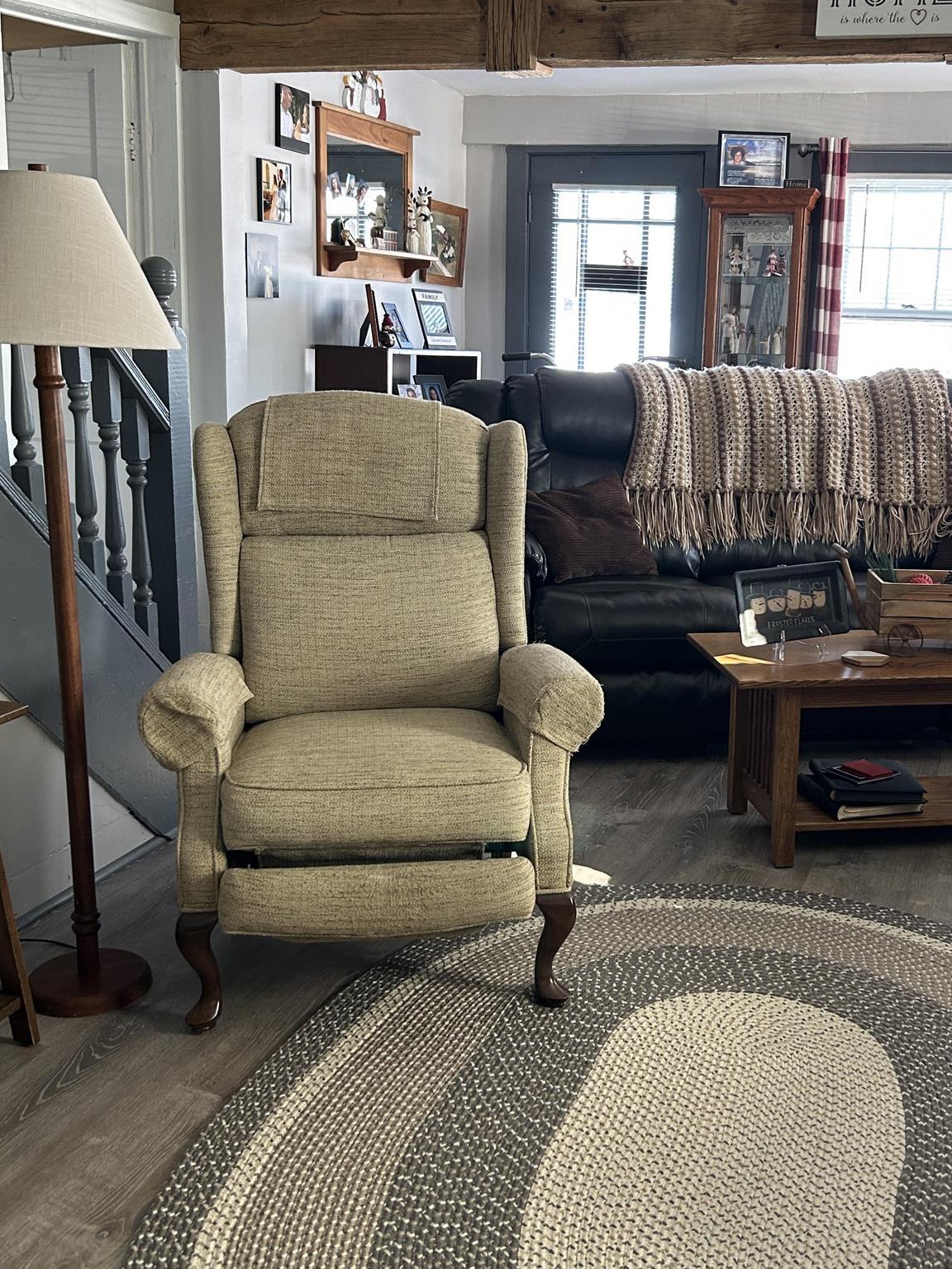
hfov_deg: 36.6
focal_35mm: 39
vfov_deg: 47.8
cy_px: 587
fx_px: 1430
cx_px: 583
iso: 125
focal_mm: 5.7
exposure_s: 1/121
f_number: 1.5
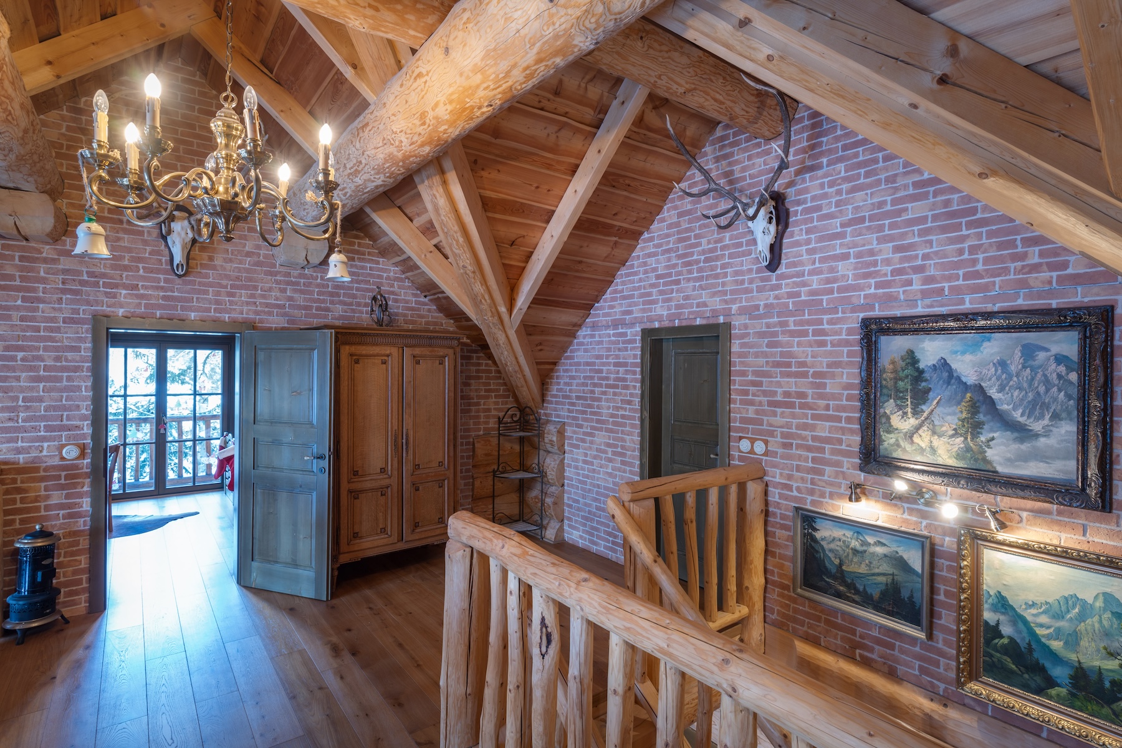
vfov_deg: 67.4
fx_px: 561
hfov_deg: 90.0
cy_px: 374
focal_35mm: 18
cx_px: 561
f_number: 8
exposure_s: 2.5
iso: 100
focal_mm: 18
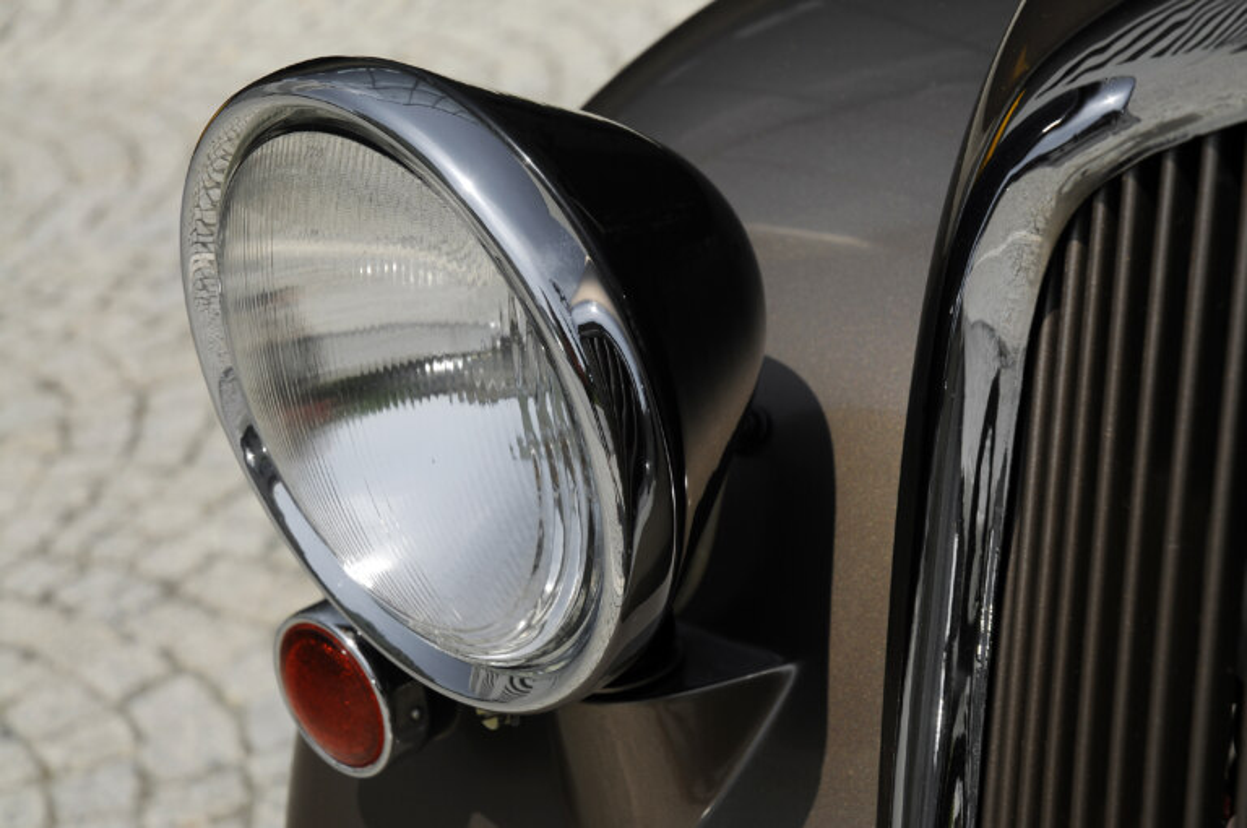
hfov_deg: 19.5
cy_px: 414
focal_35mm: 105
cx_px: 624
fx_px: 3632
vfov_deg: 13.0
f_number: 8
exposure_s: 1/250
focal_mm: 70
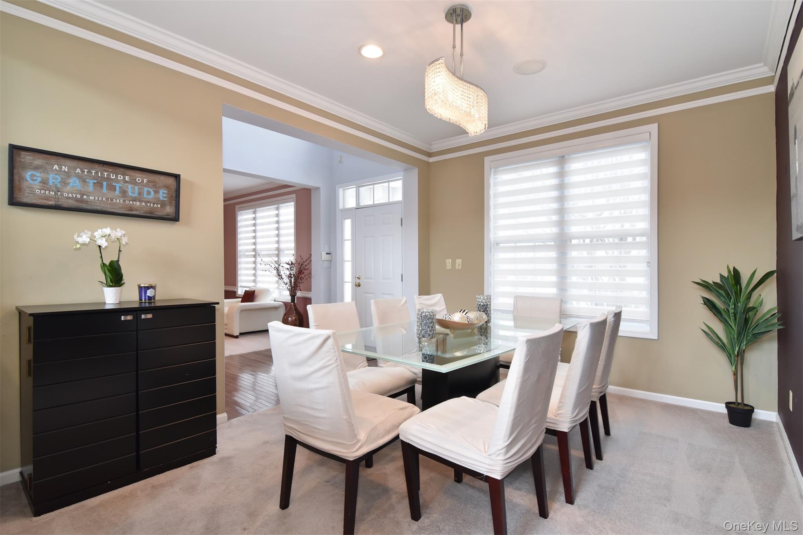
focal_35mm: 16
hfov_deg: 95.0
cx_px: 402
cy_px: 268
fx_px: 368
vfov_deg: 72.0
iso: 640
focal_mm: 11
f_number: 8
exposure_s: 1/40
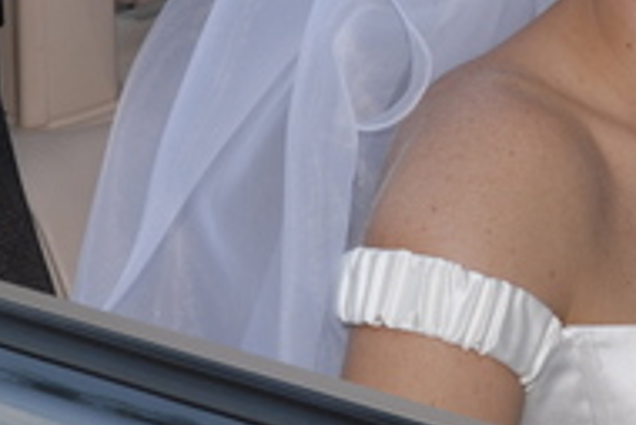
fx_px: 4025
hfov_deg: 8.9
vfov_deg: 6.0
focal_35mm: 228
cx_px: 793
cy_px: 10
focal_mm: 45
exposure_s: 1/400
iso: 200
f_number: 5.6
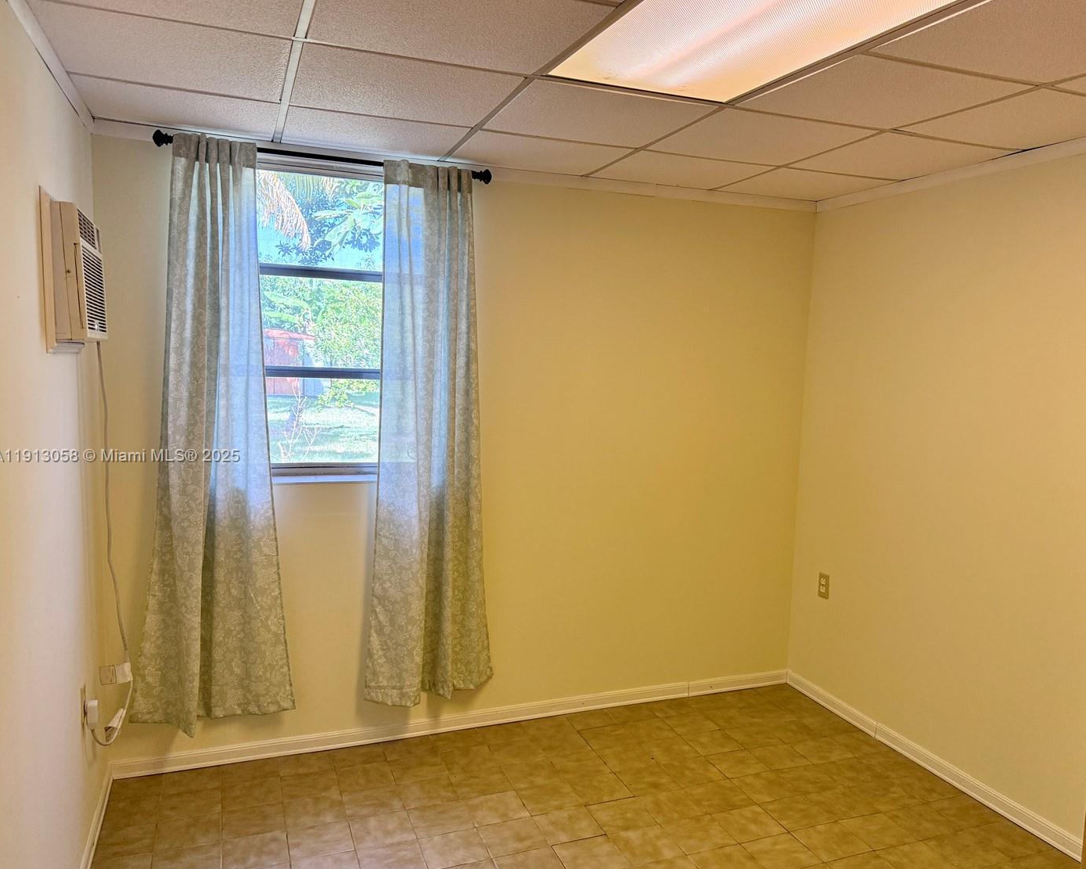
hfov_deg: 63.8
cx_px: 615
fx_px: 868
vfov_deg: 53.2
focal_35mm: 27
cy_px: 457
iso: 200
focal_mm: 6.76
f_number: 1.78
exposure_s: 1/183
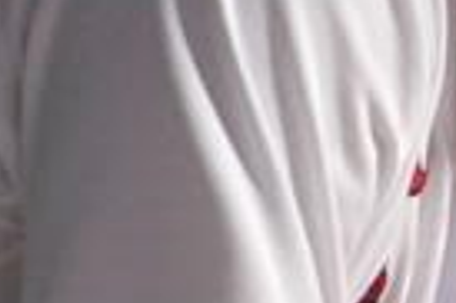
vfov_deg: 0.8
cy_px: 251
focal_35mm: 1788
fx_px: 22621
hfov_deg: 1.2
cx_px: 363
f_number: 6.3
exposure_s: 1/1000
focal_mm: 376
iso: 8000
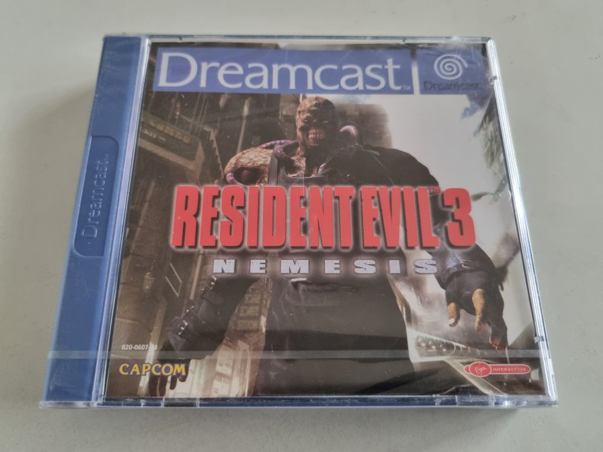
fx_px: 453
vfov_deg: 53.1
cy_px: 226
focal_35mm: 26
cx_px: 302
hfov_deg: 67.3
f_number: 1.8
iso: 640
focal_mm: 5.4
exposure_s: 1/50
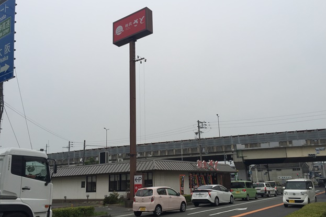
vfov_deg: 42.3
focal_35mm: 31
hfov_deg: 60.3
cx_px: 163
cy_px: 115
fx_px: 281
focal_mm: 4.15
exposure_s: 1/2198
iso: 32
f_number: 2.2
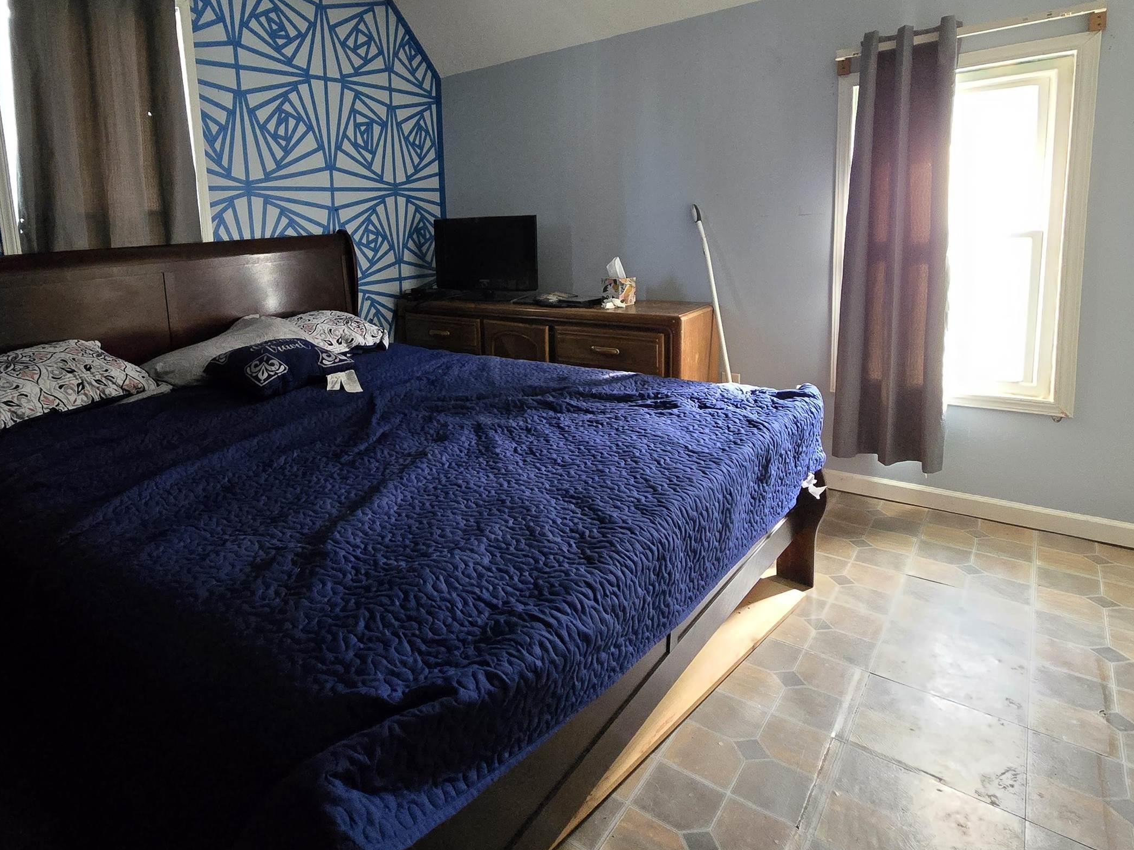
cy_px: 302
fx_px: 622
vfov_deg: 67.3
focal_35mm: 19
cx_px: 411
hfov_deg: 82.7
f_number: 2.2
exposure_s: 1/60
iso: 1600
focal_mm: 2.2
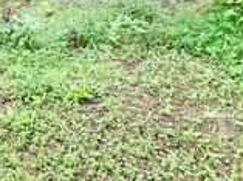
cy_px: -72
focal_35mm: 83
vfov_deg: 16.5
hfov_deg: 20.6
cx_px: -110
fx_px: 581
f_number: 1.8
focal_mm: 4.25
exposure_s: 1/121
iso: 80
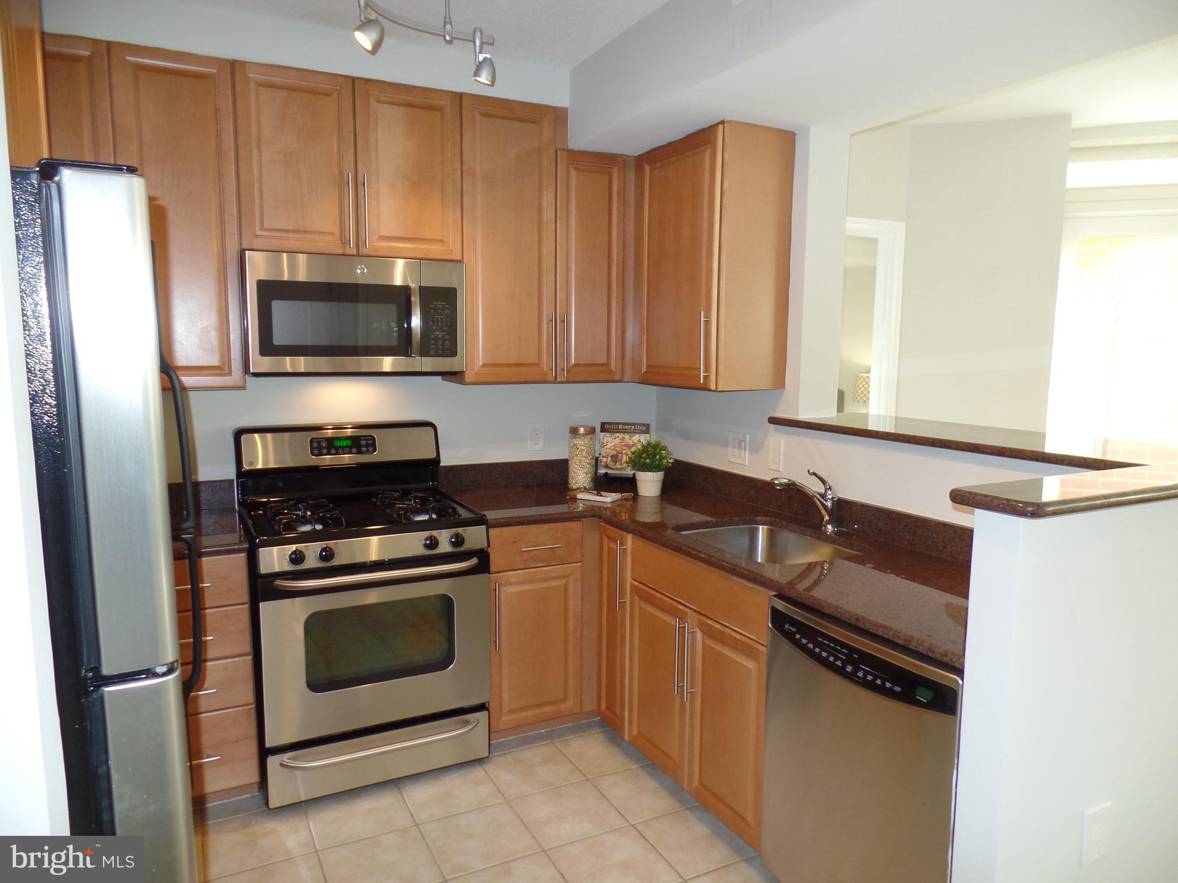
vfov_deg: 58.9
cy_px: 442
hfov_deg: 73.9
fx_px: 783
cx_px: 589
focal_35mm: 23
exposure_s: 1/30
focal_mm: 4.1
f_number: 2.8
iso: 160
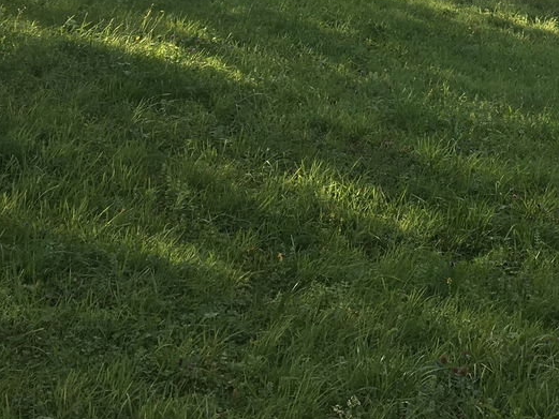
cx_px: 423
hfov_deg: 21.8
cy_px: -143
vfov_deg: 15.7
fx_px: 1438
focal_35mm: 89
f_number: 2.2
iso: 25
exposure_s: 1/420
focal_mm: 4.15
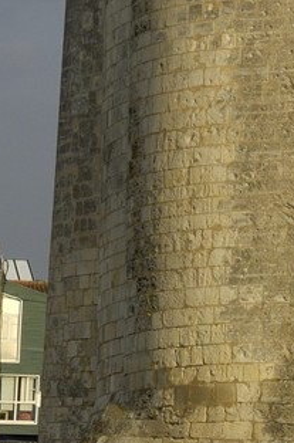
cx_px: 469
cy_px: -660
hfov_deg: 4.4
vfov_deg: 6.4
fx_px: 3785
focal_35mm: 308
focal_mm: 40
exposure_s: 1/160
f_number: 10
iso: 100
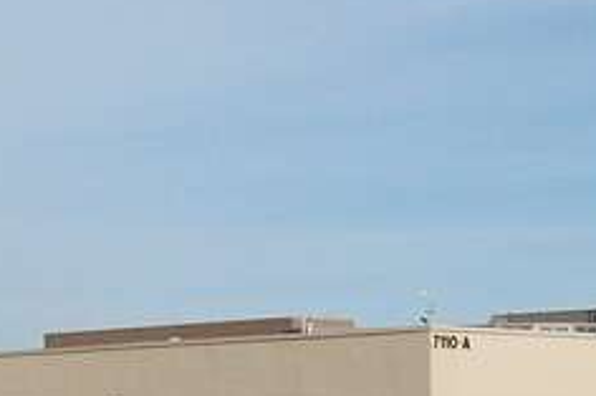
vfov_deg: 10.7
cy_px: 399
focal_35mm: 127
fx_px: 2101
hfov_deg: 16.1
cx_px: 346
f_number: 4.8
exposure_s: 1/800
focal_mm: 6
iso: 80
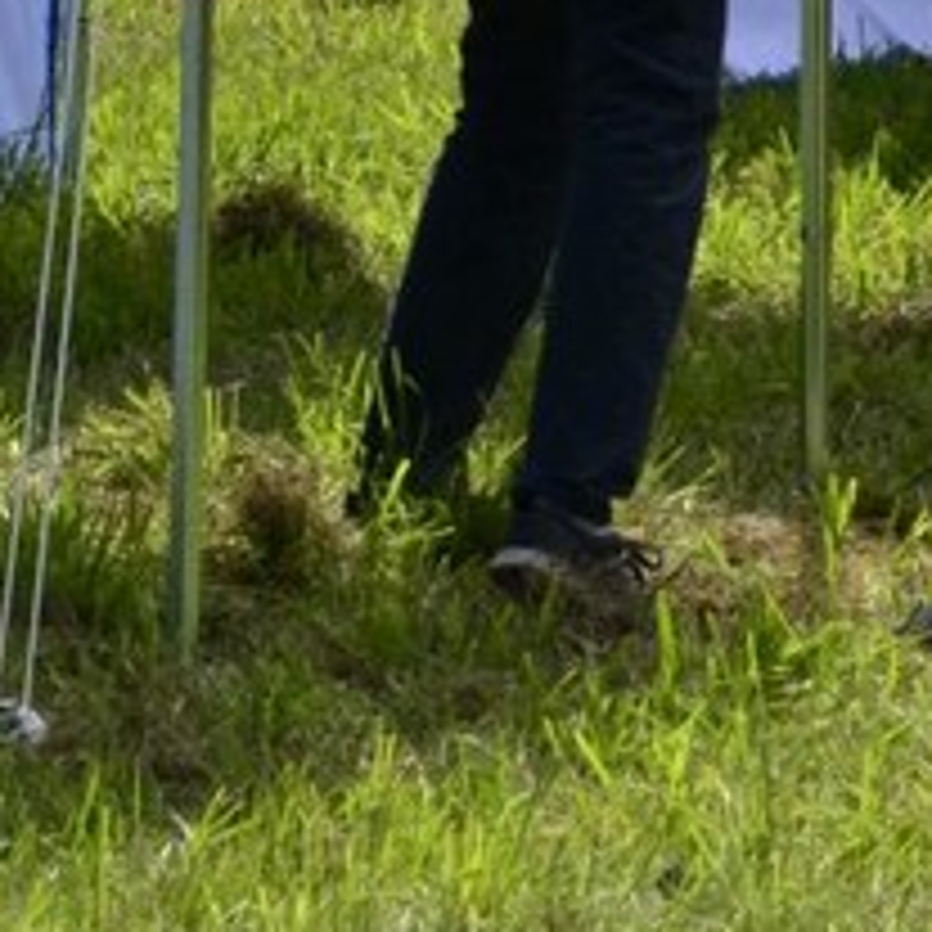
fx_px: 18033
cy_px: -178
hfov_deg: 3.0
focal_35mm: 592
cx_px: 1369
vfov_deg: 3.0
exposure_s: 1/2000
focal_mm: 100
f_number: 11
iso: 1600
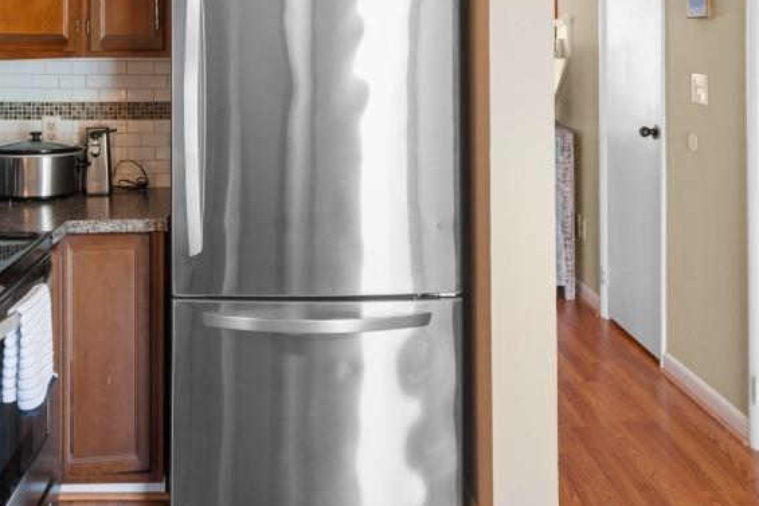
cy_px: 24
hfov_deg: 45.1
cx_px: 292
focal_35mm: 43
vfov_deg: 29.5
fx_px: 907
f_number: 4.5
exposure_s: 1/8
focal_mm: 10
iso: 100
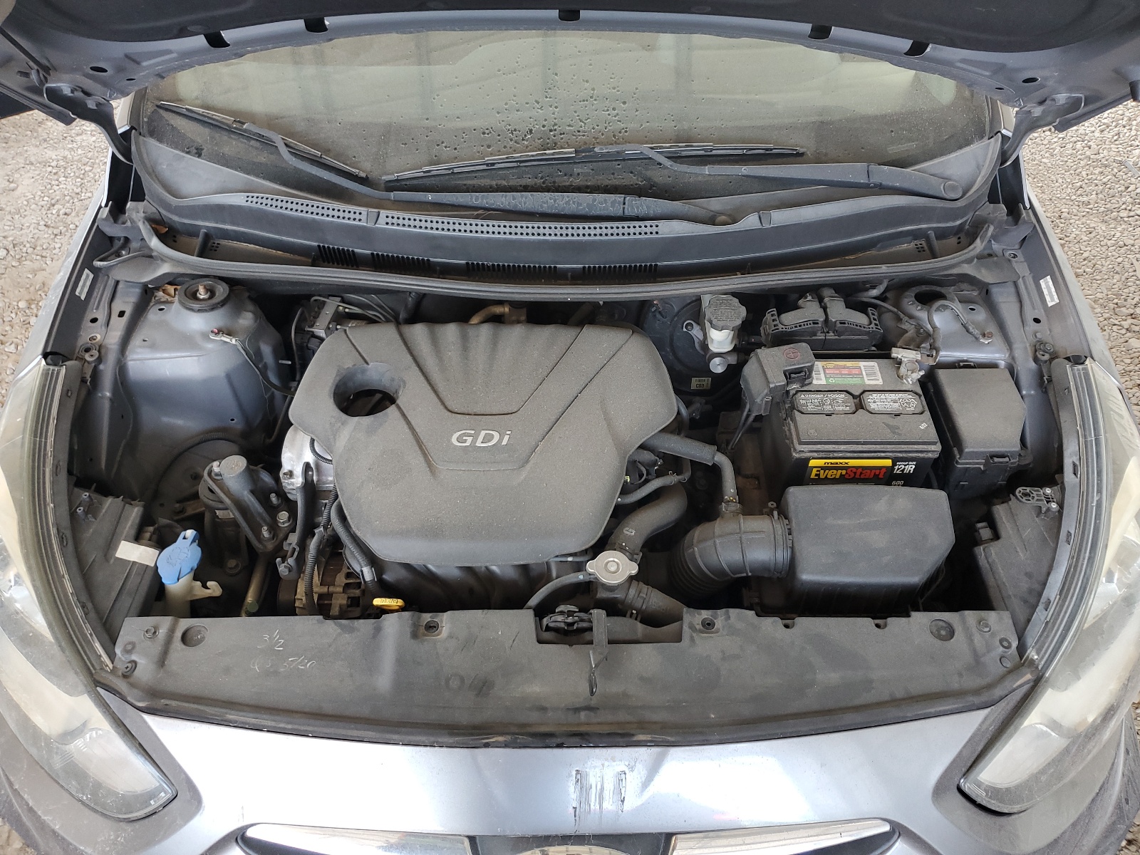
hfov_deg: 67.3
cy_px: 428
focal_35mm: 26
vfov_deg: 53.1
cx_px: 570
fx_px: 856
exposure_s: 1/60.2
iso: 72
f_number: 1.5
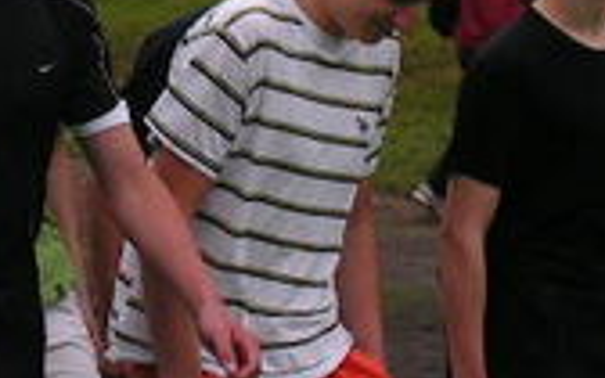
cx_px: 36
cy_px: -38
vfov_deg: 6.8
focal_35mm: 193
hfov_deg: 10.8
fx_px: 3182
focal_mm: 10.2
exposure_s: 1/160
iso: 64
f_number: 4.8
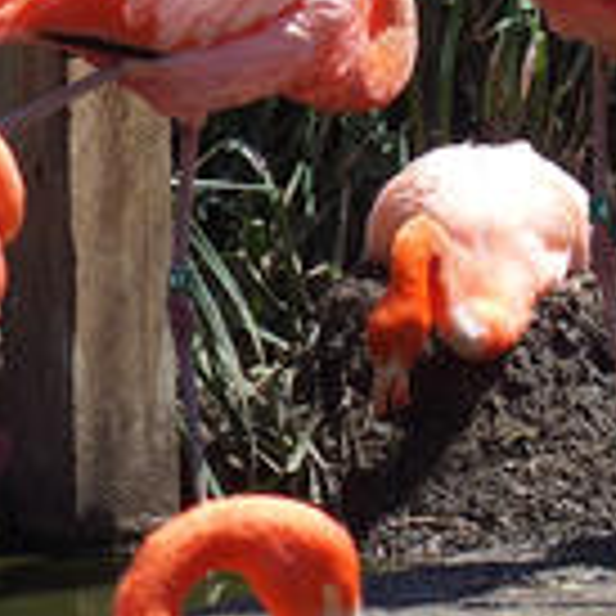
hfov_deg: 4.5
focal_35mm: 391
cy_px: 157
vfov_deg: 4.5
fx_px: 7872
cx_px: 211
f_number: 3.5
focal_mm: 28.8
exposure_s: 1/800
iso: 100
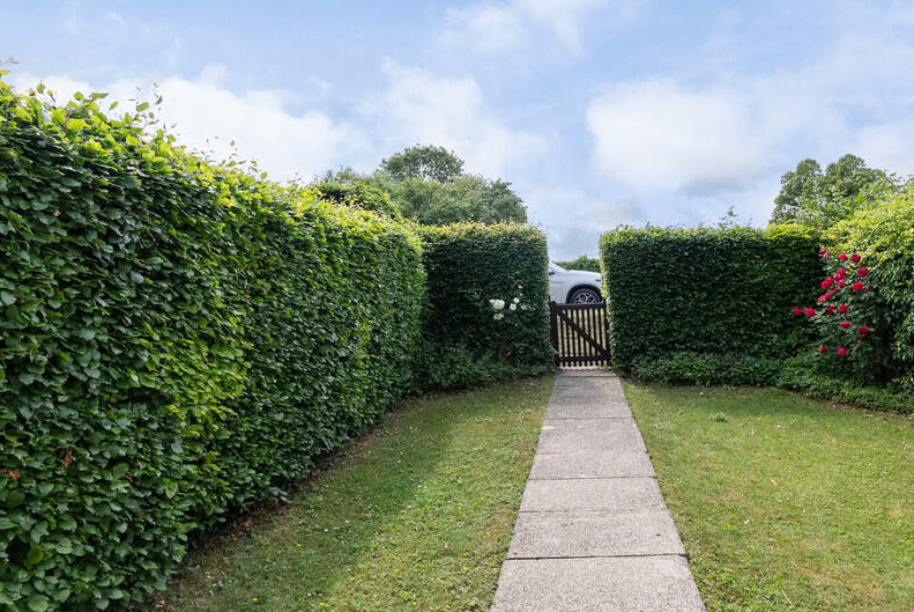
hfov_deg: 76.6
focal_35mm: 23
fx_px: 575
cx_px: 512
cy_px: 300
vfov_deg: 55.9
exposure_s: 1/1250
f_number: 7.1
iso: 1250
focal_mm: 17.5
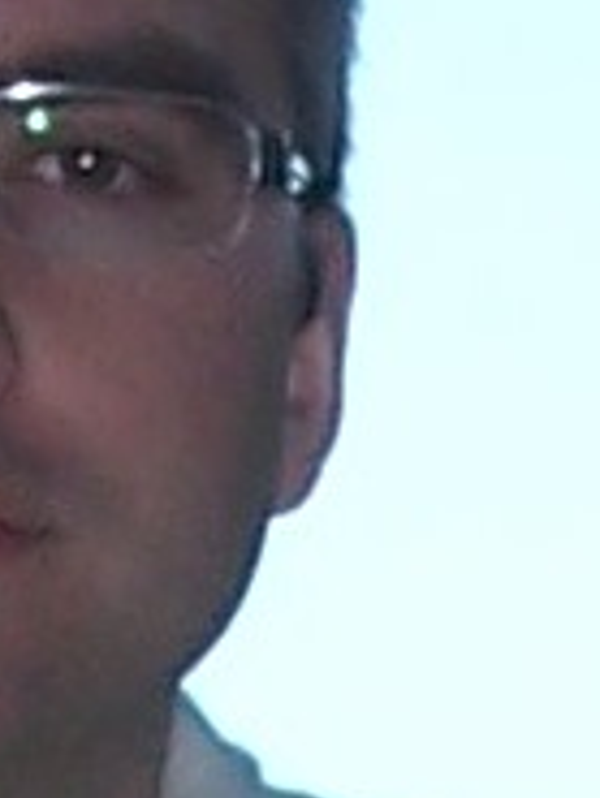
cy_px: 248
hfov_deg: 13.8
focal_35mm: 104
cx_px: -127
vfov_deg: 18.8
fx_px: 2401
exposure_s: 1/640
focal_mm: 7.8
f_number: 2.8
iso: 64
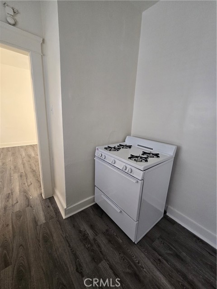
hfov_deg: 89.9
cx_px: 108
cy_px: 144
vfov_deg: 106.2
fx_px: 109
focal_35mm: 13
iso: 320
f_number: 2.2
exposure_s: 1/100
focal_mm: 2.2
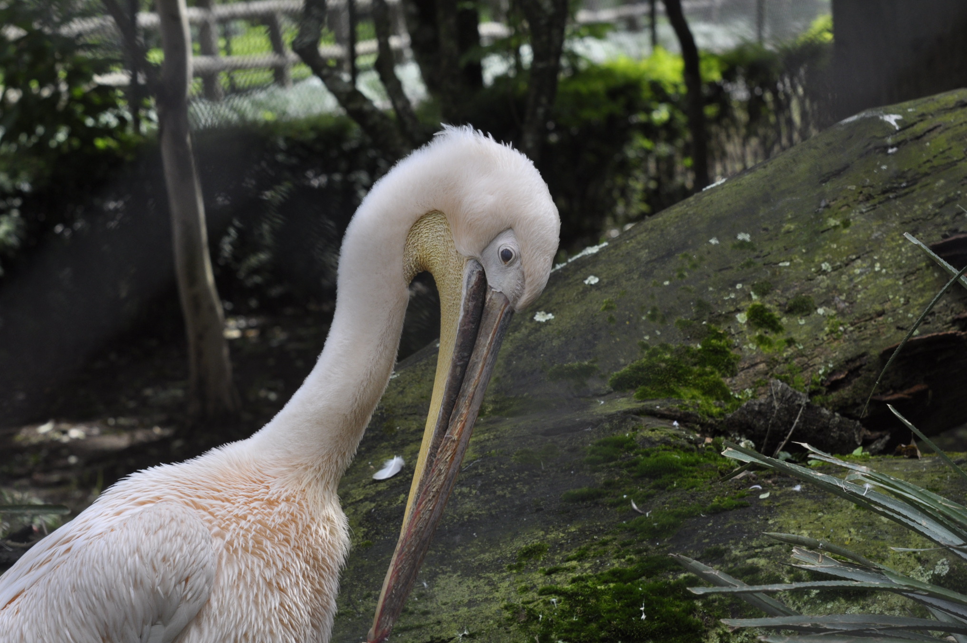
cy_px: 327
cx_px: 463
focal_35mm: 123
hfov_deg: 16.7
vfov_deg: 11.1
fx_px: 3300
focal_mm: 78
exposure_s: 1/400
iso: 400
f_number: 5.6
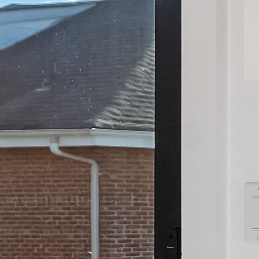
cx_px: 1153
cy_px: 176
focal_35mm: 123
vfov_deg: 14.2
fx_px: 1041
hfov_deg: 7.3
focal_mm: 16
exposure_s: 1/50
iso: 100
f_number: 8
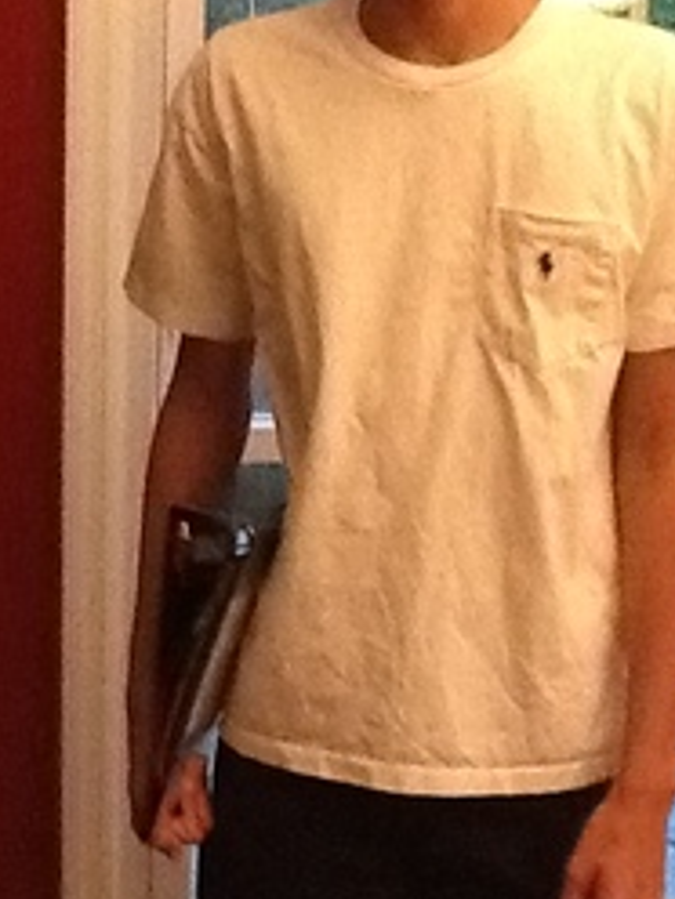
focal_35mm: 62
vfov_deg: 31.2
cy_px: 457
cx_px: 330
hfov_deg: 23.7
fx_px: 1612
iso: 800
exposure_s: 1/15
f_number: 2.4
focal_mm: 2.03
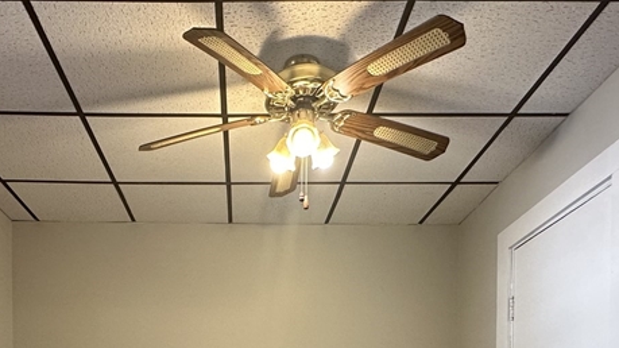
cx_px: 241
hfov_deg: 57.5
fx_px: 558
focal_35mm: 34
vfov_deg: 28.4
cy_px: 453
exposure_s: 1/120
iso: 160
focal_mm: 2.22
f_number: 2.2
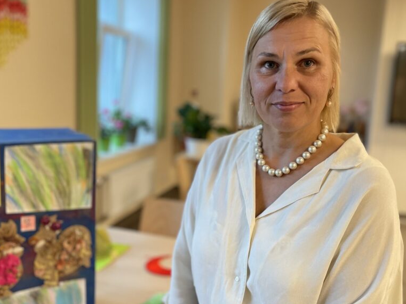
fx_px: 411
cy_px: 149
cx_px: 192
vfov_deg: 40.7
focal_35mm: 35
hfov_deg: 52.6
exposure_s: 1/50
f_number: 1.6
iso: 160
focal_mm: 4.2
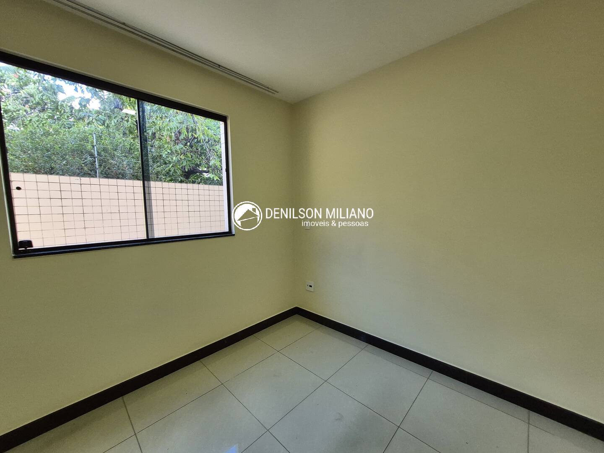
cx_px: 302
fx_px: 227
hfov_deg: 106.2
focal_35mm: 13
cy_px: 226
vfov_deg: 89.9
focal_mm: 1.74
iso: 250
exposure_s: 1/100
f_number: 2.2
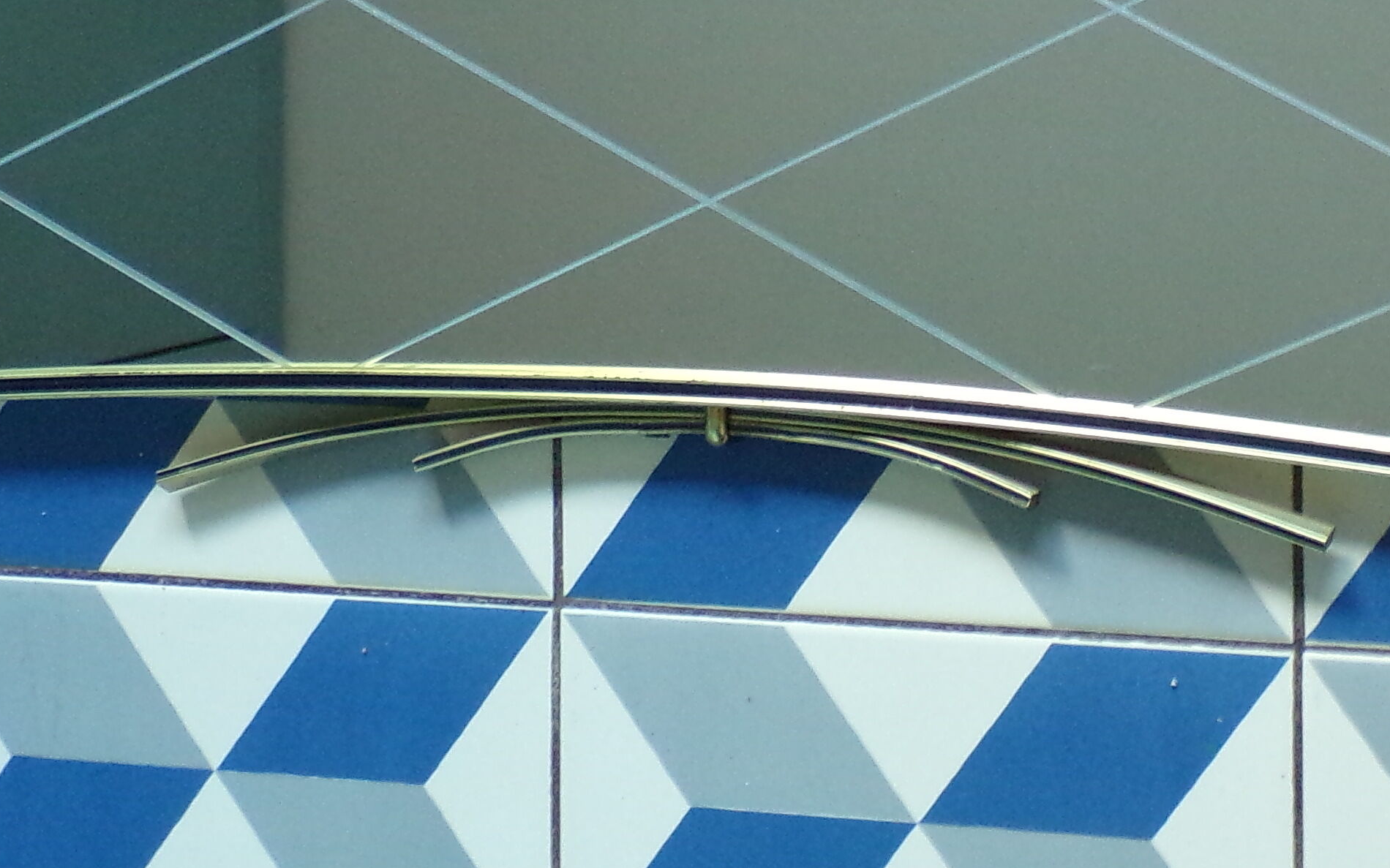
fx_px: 4091
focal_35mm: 108
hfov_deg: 19.3
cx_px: 785
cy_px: -141
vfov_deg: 11.9
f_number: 3.4
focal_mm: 7.6
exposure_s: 1/17
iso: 286
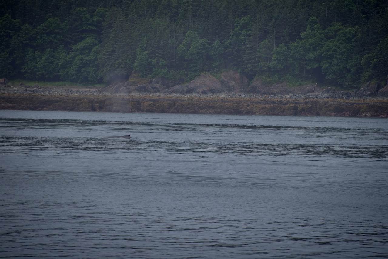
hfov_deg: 6.9
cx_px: 194
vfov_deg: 4.6
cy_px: 130
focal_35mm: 300
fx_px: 3234
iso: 110
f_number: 5.6
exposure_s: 1/640
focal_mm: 300
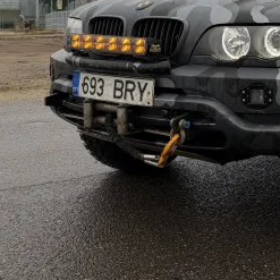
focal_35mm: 55
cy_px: 33
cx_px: 313
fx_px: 503
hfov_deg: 28.1
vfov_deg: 29.9
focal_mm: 6.76
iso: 64
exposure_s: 1/179
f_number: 1.78
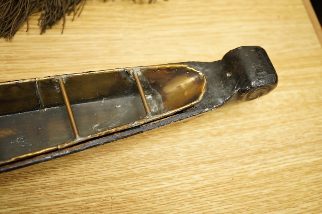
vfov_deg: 29.9
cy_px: 107
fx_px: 402
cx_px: 161
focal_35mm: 45
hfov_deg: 43.6
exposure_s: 1/125
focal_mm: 30
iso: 1250
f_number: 5.6
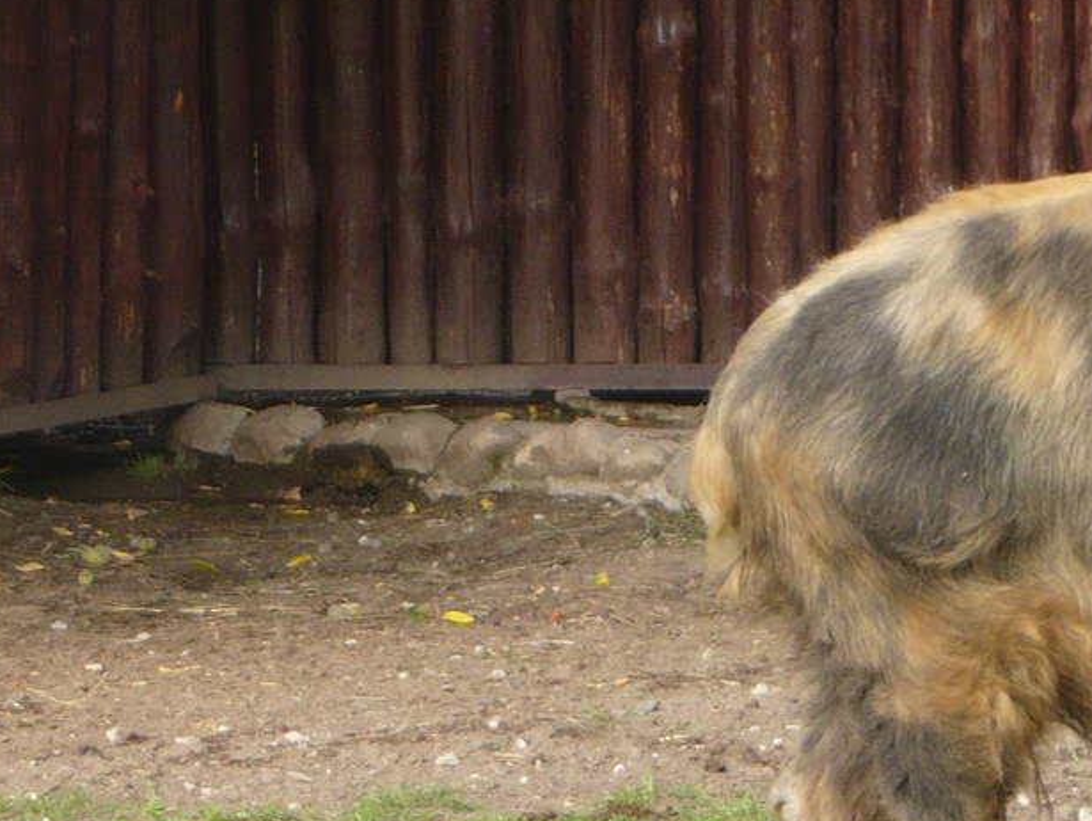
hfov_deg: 7.5
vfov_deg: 5.7
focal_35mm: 260
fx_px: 8207
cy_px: 741
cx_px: 1319
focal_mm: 16.5
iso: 100
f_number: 5.1
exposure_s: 1/60
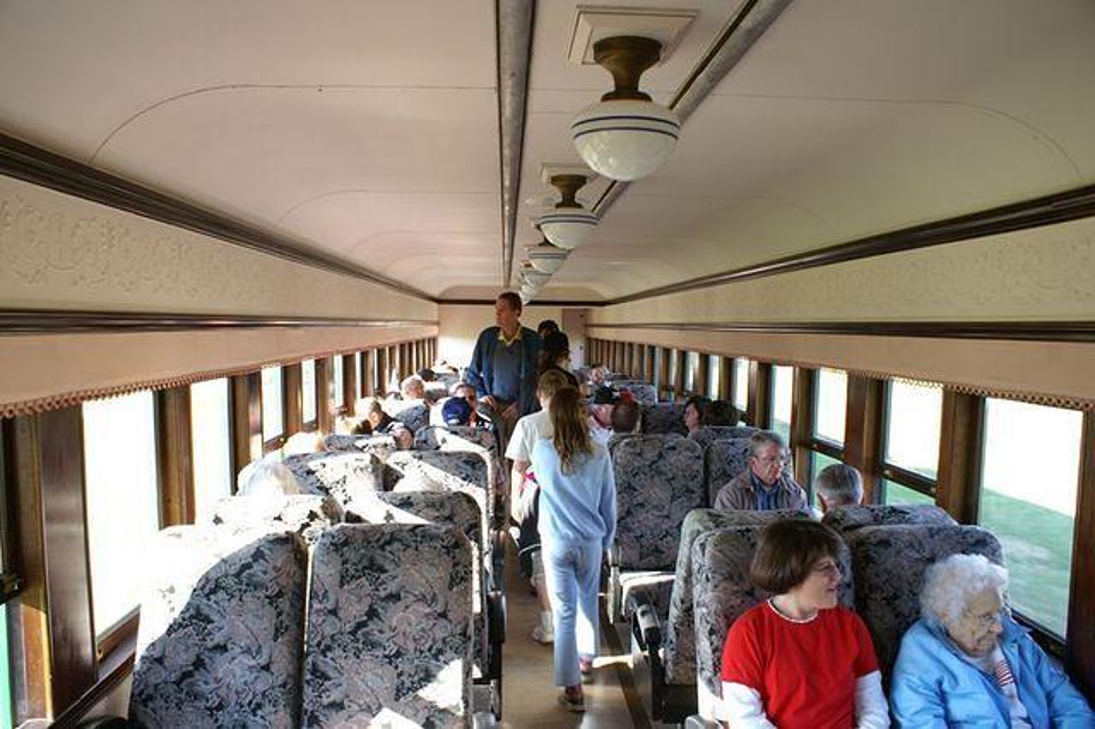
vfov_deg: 47.9
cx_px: 548
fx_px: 821
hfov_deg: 67.4
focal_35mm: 27
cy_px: 364
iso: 100
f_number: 4.5
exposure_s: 1/40
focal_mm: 18
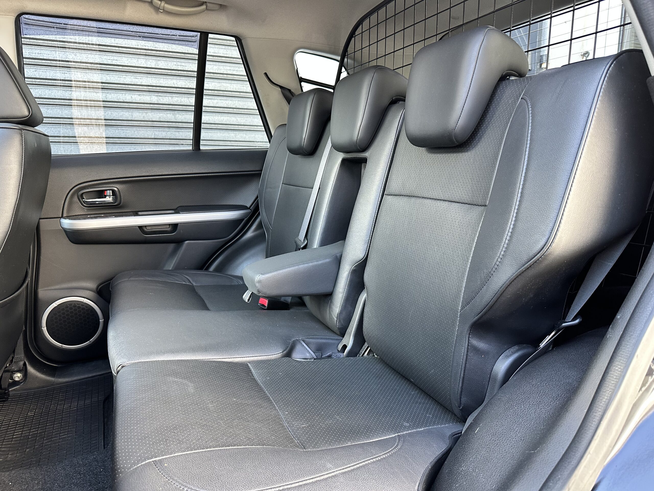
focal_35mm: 24
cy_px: 246
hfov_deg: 71.6
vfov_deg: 56.8
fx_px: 453
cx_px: 327
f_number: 1.78
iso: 250
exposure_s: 1/89
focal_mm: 6.86
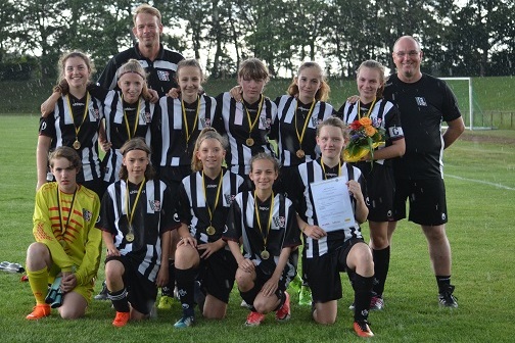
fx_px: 1180
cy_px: 172
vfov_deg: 16.6
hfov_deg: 24.6
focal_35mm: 82
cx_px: 258
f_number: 4.5
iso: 1600
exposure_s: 1/320
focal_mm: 55
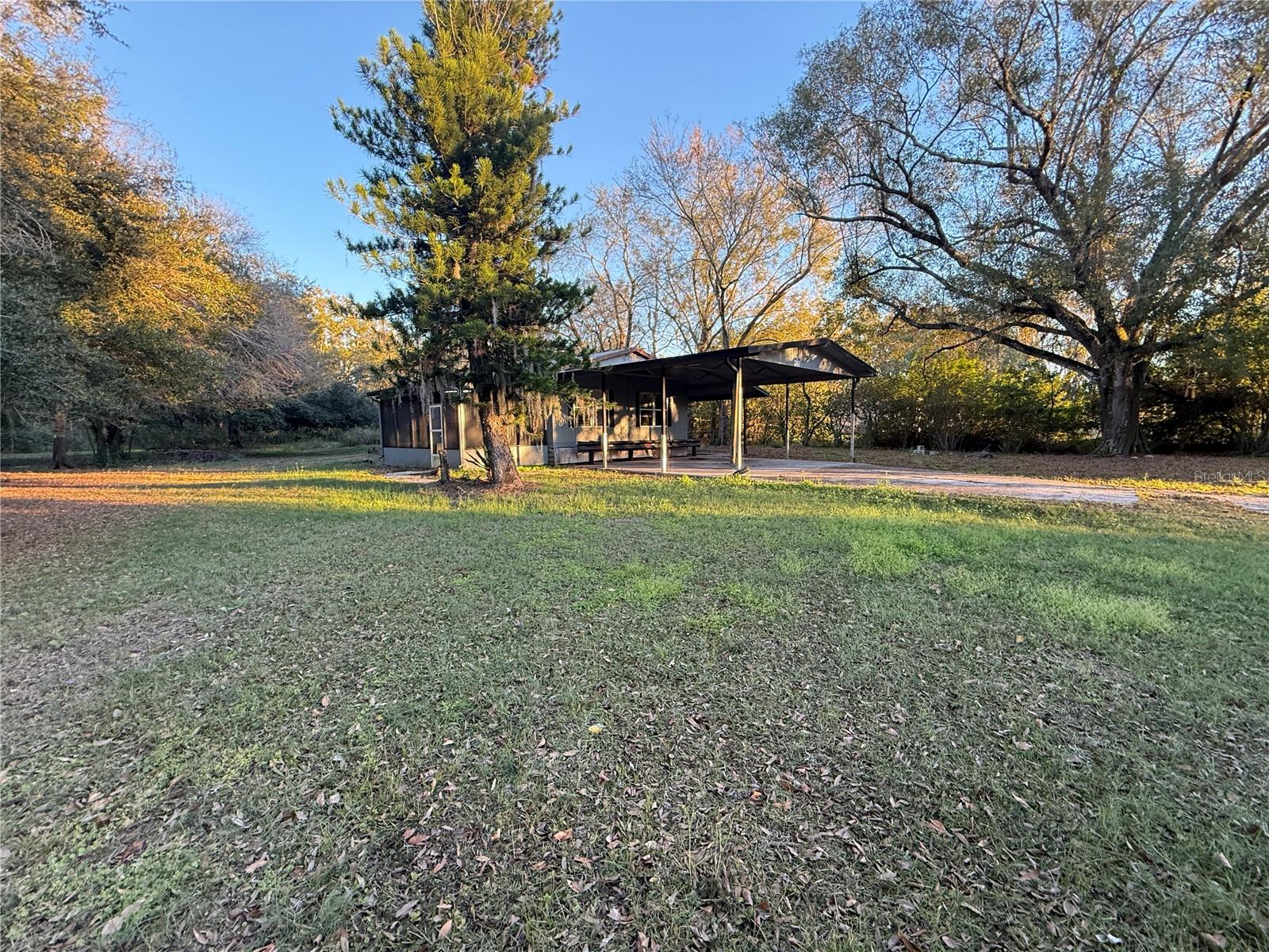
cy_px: 476
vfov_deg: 85.7
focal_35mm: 14
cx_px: 634
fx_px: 513
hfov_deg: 102.1
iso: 125
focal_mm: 2.22
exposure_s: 1/99
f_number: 2.2
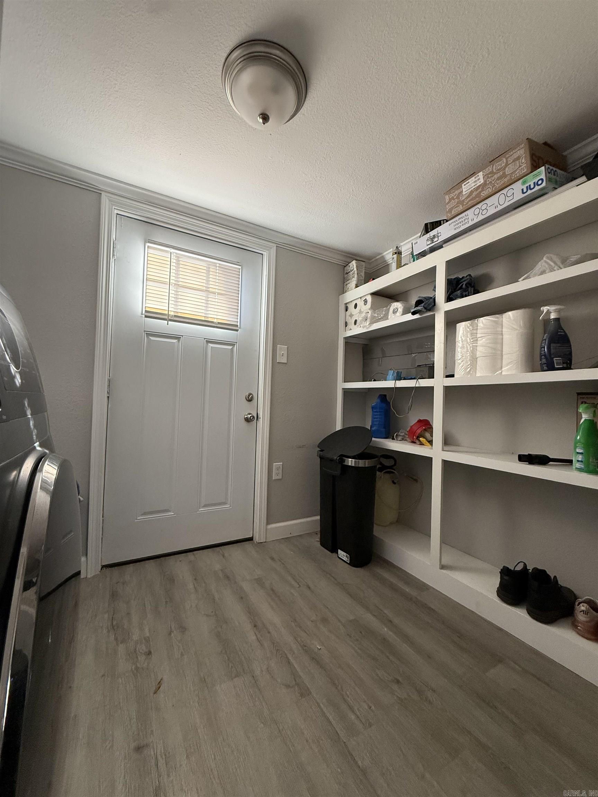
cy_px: 398
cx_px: 299
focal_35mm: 14
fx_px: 322
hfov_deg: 85.7
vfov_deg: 102.1
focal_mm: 2.22
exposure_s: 1/77
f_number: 2.2
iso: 320
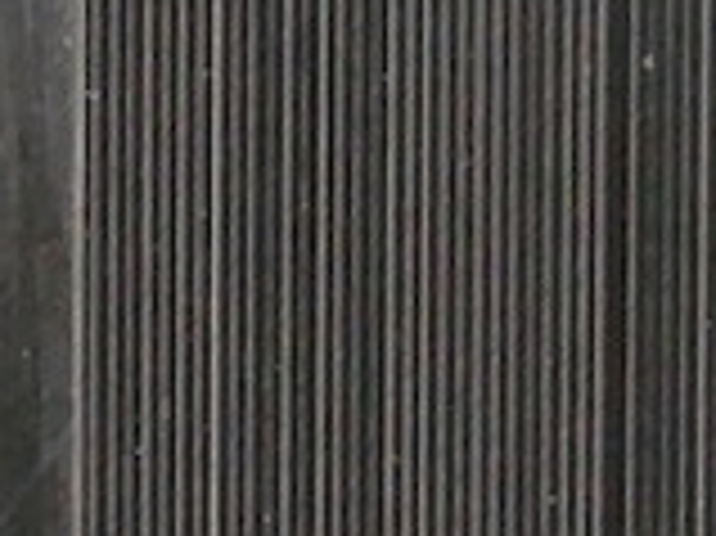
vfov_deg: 2.1
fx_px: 14344
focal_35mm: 694
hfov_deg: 2.8
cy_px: 779
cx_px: -950
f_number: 5.1
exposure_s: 1/10
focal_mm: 20.6
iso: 1600
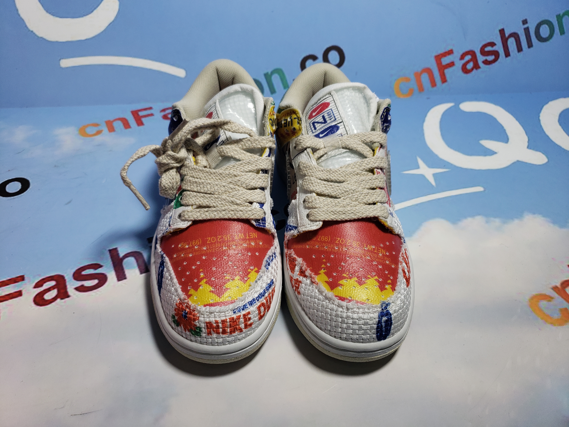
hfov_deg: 67.3
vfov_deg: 53.1
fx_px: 427
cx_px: 284
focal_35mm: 26
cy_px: 214
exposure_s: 1/545
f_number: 1.5
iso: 50
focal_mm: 4.3
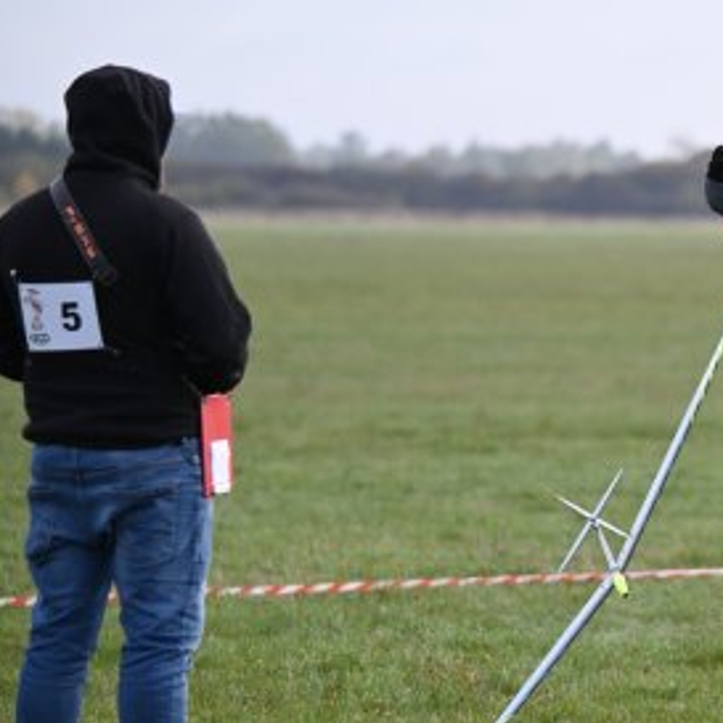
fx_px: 8412
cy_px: 432
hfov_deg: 4.9
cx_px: 648
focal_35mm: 356
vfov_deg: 4.9
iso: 1000
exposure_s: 1/1600
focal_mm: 230
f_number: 5.6
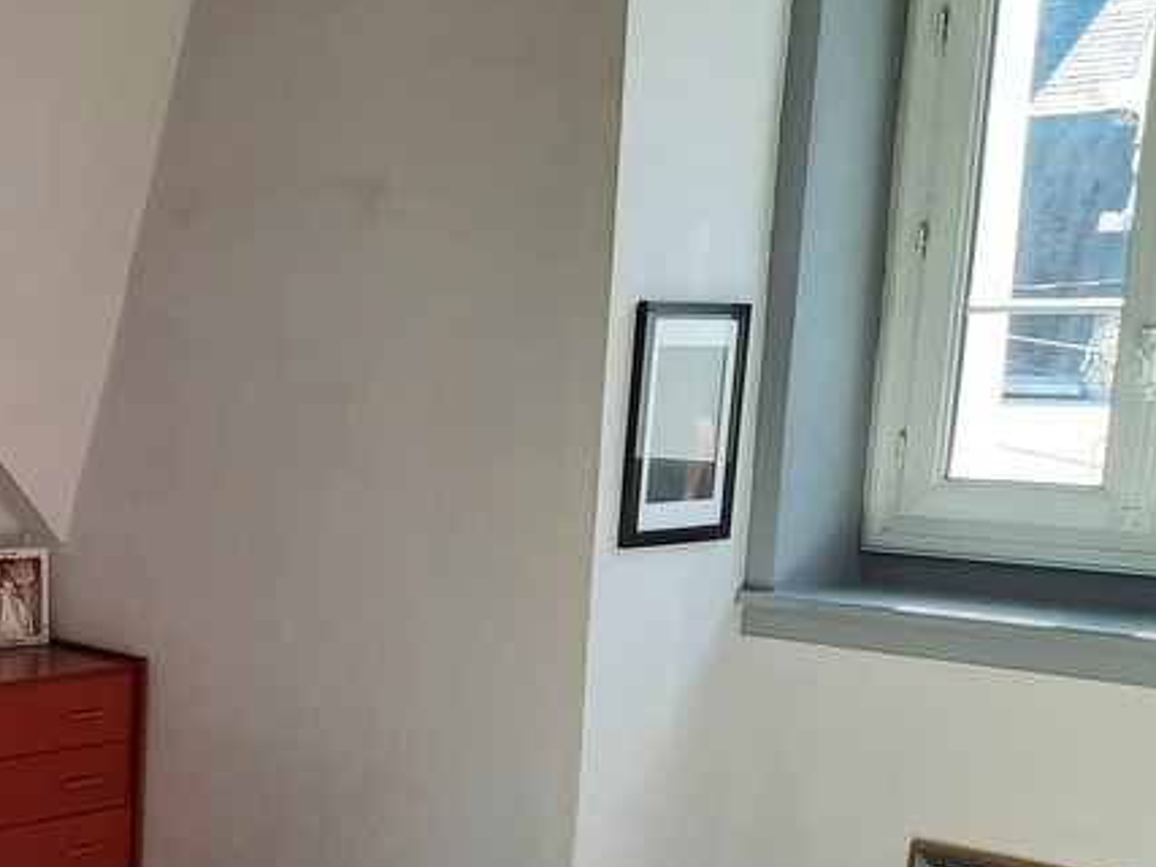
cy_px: 685
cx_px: -179
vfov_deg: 24.1
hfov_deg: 28.6
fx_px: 2003
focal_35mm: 60
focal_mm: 4.6
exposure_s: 1/50
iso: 40
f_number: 2
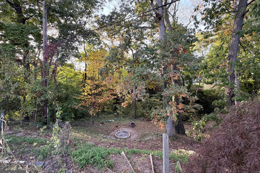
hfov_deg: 100.4
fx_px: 108
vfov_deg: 77.2
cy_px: 81
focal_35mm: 15
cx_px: 127
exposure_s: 1/121
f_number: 2.2
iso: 125
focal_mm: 2.22
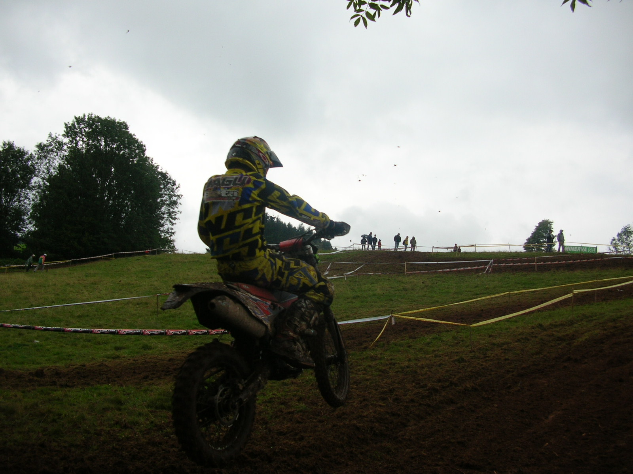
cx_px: 316
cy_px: 237
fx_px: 640
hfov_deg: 52.6
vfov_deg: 40.7
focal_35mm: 35
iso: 50
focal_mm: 5.8
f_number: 2.8
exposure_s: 1/552
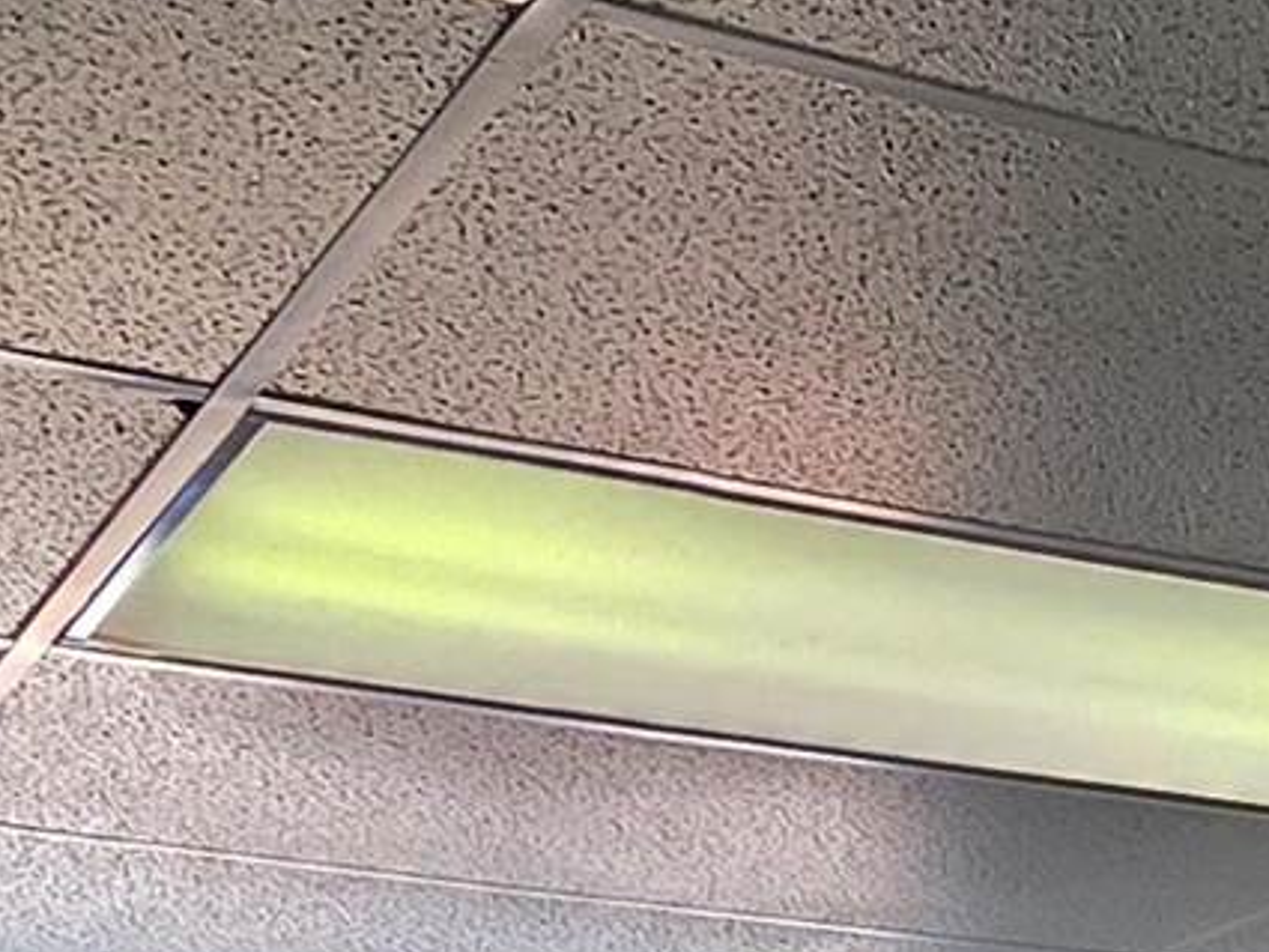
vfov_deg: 13.2
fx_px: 3447
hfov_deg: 19.8
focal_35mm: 94
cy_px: 1997
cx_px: 1472
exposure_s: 1/60
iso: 100
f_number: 2.2
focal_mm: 2.2
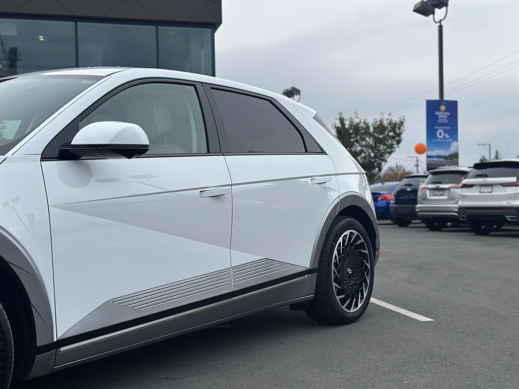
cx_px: 260
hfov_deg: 39.7
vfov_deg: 30.3
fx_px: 720
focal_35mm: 48
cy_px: 194
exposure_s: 1/2028
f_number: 1.78
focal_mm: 6.86
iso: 100
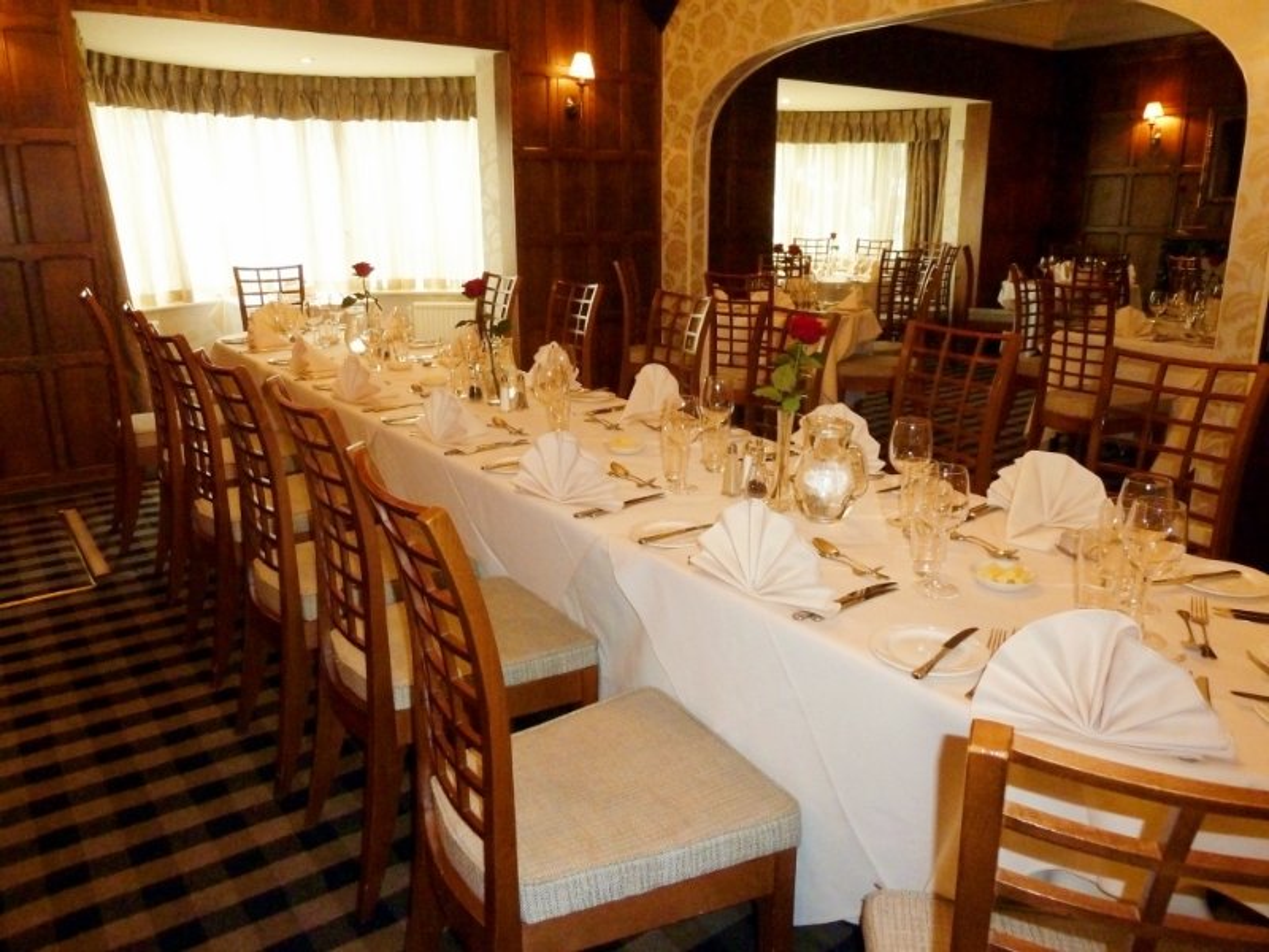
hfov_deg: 69.4
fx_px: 916
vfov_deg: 54.9
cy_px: 476
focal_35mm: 25
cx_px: 634
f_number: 3.3
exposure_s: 1/30
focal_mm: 4.1
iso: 400
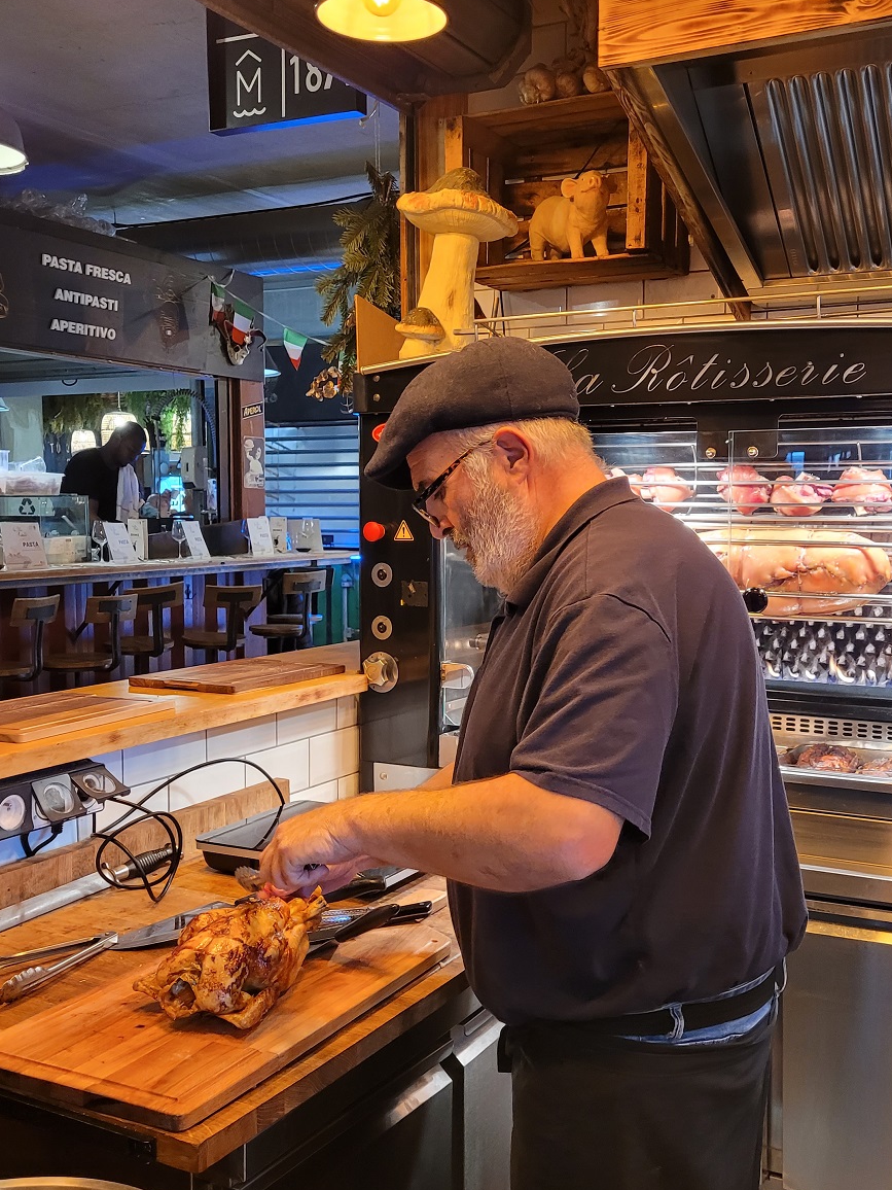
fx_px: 1237
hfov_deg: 39.5
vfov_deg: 51.3
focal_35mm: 36
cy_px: 610
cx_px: 535
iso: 320
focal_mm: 5.4
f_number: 1.8
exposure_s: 1/50
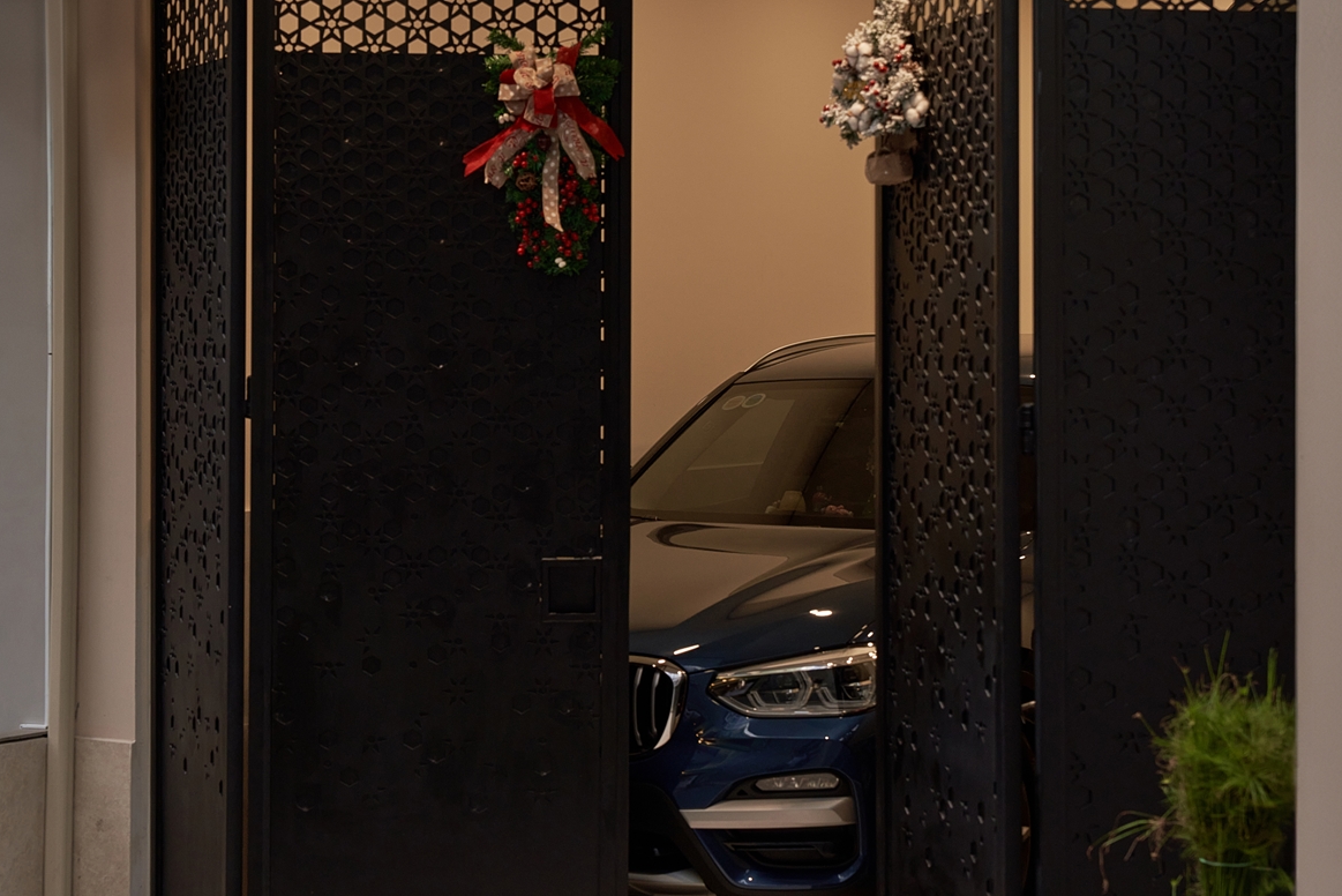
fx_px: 3057
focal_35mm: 82
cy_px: 277
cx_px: 691
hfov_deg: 24.8
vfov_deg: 16.6
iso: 320
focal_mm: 53
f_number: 5
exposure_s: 1/60
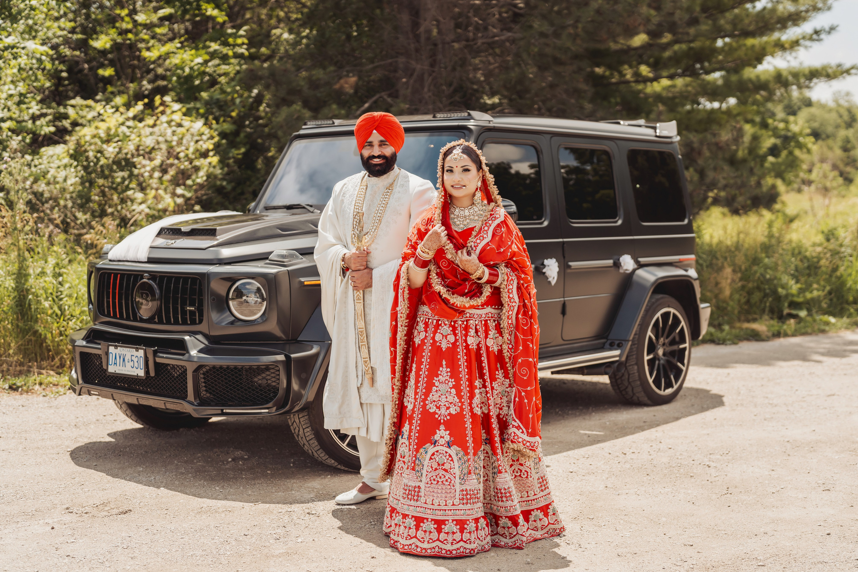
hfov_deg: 38.9
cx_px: 424
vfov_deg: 26.5
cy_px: 285
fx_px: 1215
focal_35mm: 51
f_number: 2
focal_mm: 50
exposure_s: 1/3200
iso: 100
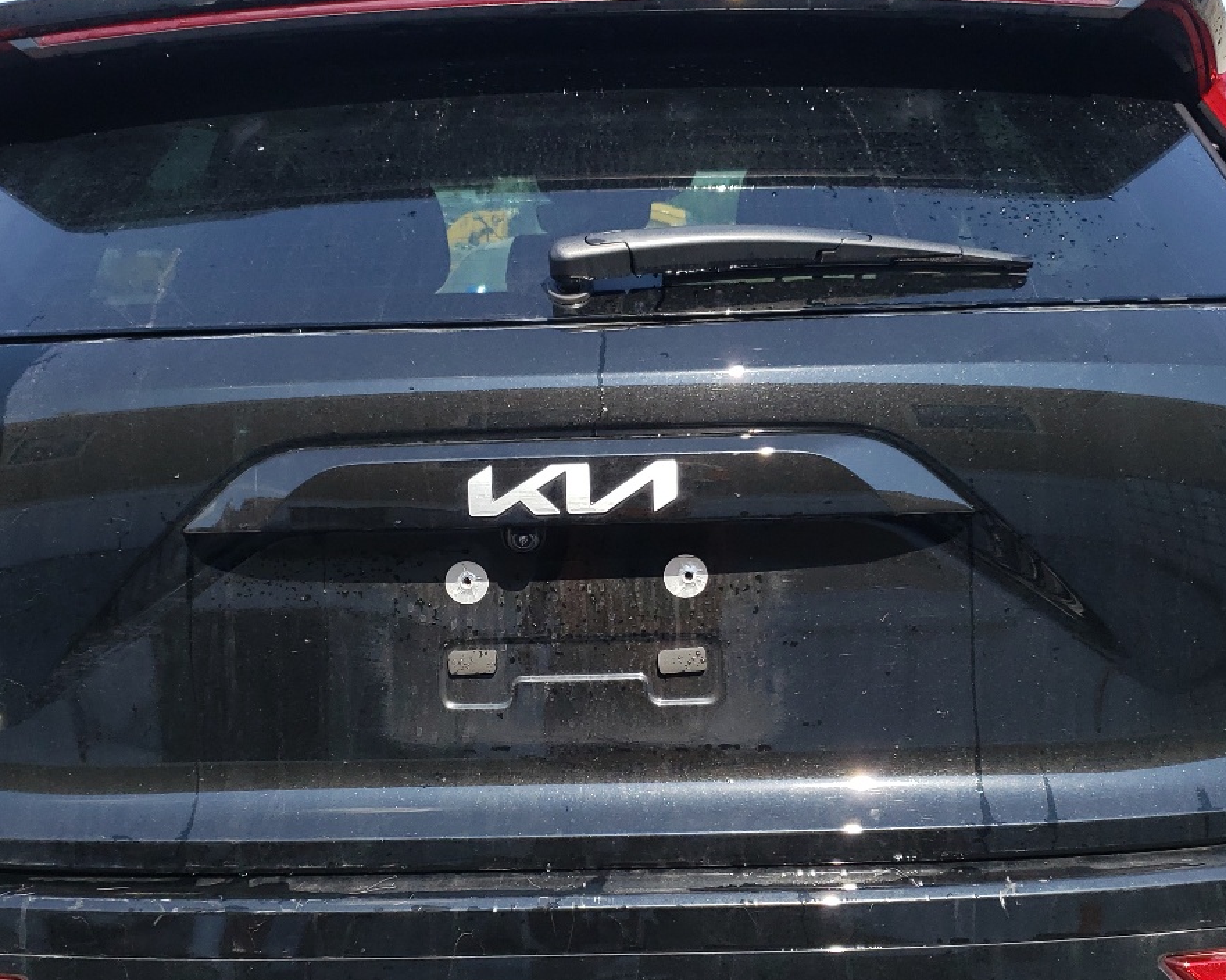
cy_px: 634
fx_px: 1669
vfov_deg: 32.5
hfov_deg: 40.3
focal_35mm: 46
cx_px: 572
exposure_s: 1/1250
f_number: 1.5
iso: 50
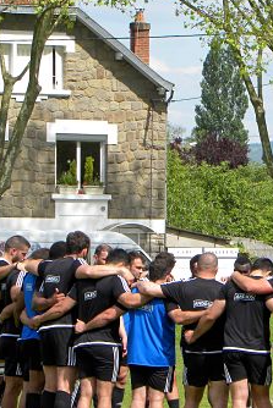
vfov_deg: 6.0
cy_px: 221
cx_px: 274
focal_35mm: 344
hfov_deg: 4.0
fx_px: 3909
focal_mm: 32.7
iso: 64
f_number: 5.6
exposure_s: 1/248
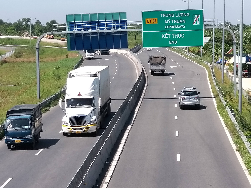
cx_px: 126
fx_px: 377
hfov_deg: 36.8
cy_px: 94
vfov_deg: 28.0
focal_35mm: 52
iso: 40
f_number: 2.4
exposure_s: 1/694
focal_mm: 5.54
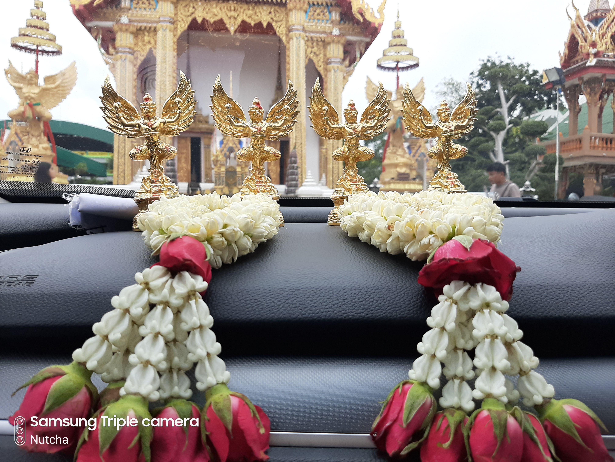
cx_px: 308
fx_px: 462
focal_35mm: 26
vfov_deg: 53.1
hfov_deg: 67.3
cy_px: 231
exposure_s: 1/183
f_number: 1.7
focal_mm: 3.93
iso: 40
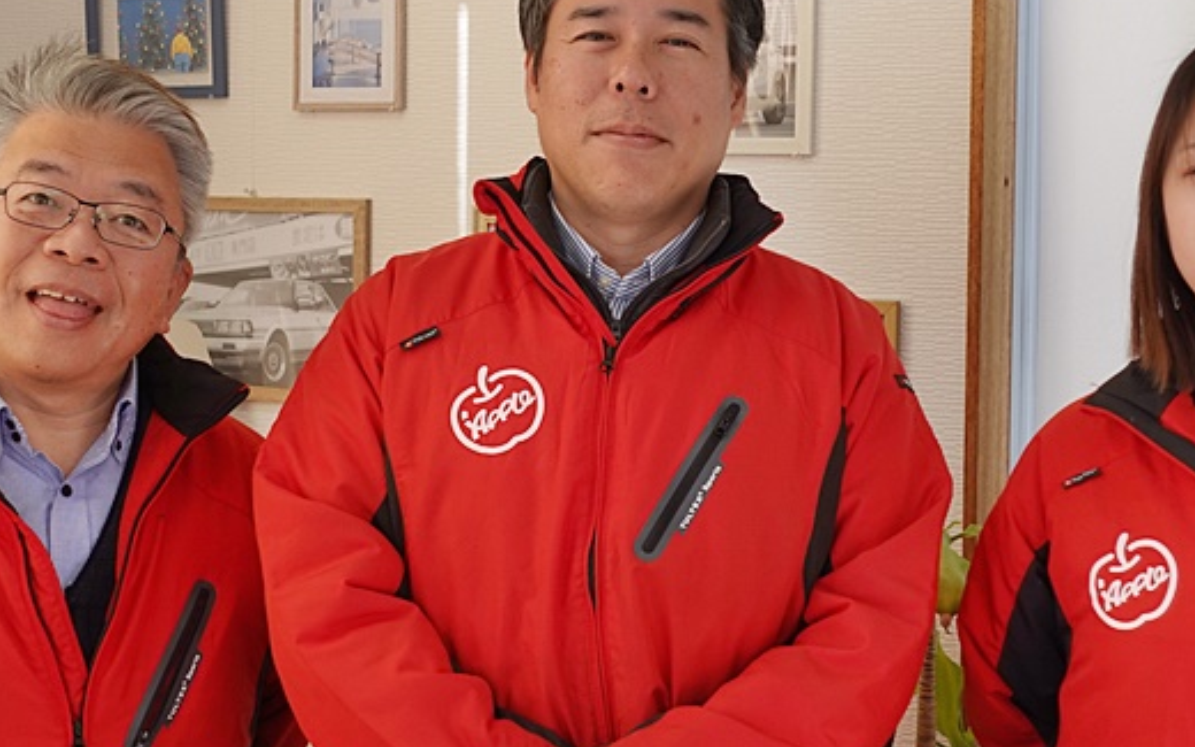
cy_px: 287
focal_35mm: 90
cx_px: 657
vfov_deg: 14.5
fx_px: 2931
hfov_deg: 23.0
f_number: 2.8
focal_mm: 18.99
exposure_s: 1/250
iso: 125
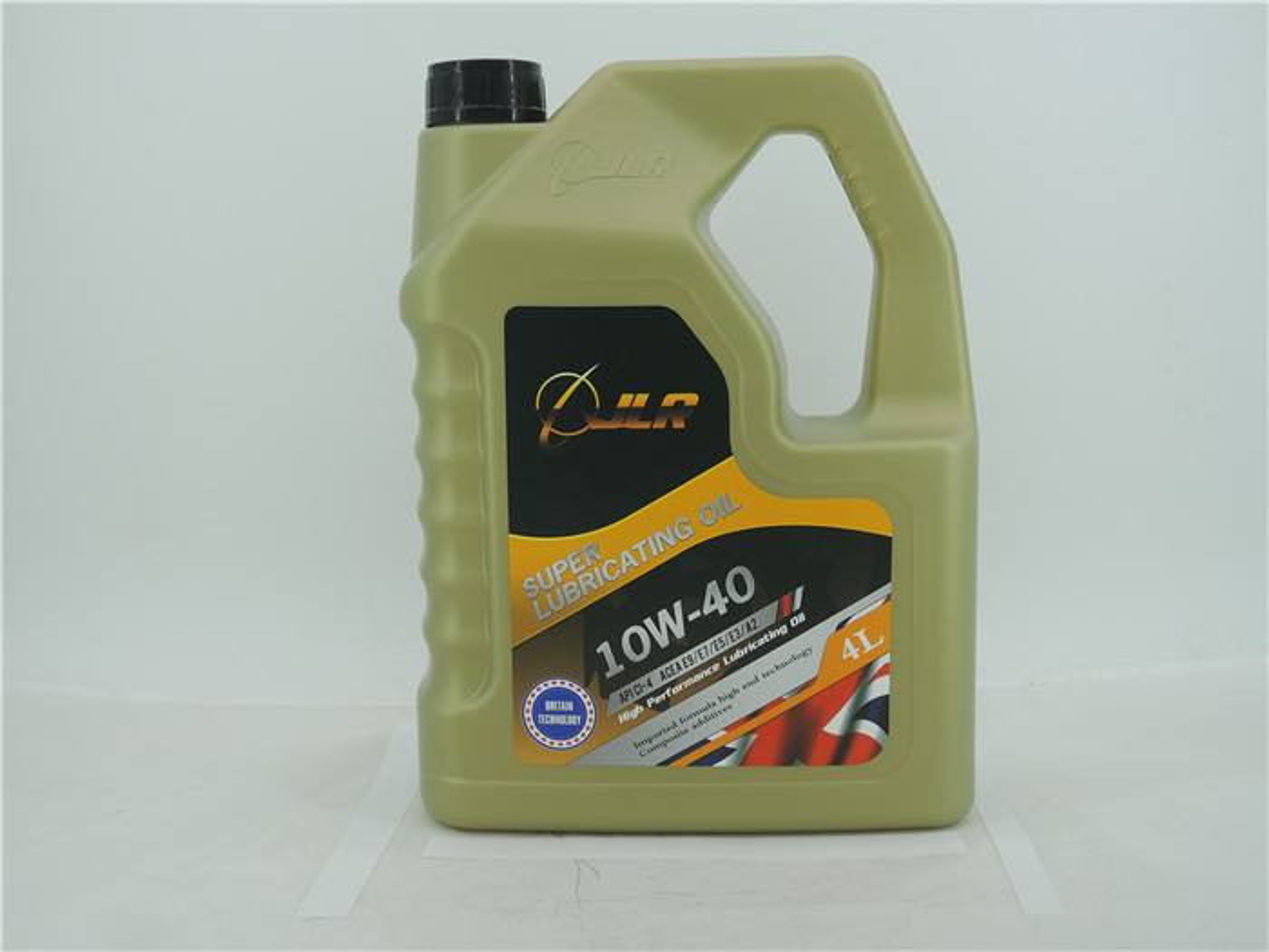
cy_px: 476
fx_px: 1650
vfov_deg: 32.2
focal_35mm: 45
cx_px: 634
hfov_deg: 42.1
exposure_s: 1/250
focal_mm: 9.6
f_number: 3.7
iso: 80
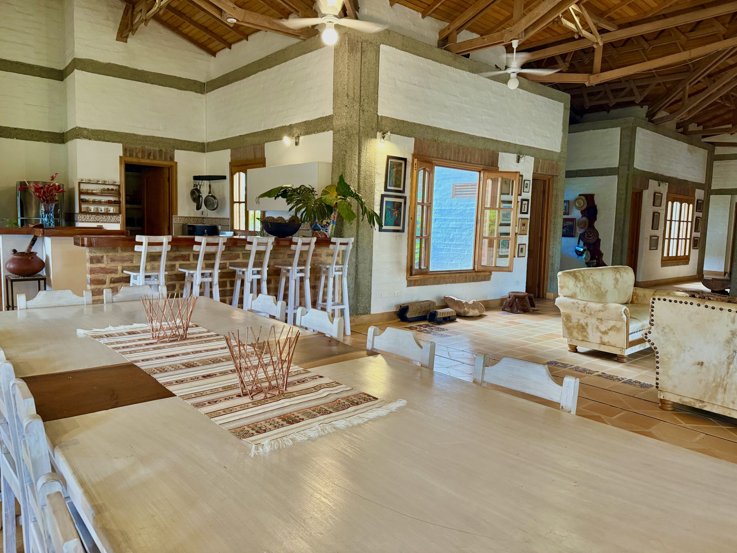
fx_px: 511
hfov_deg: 71.6
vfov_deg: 56.8
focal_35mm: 24
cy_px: 276
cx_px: 368
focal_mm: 6.76
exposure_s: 1/60
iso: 400
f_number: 1.78
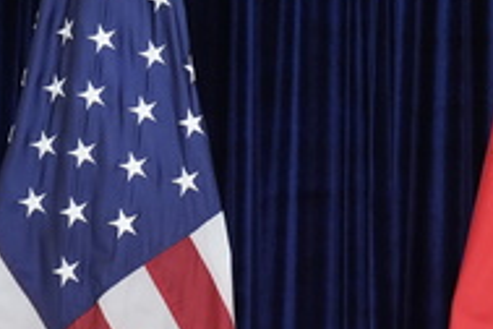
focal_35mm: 146
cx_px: 569
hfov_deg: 13.7
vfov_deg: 9.4
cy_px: 176
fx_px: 1999
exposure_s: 1/500
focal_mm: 54
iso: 4000
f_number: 4
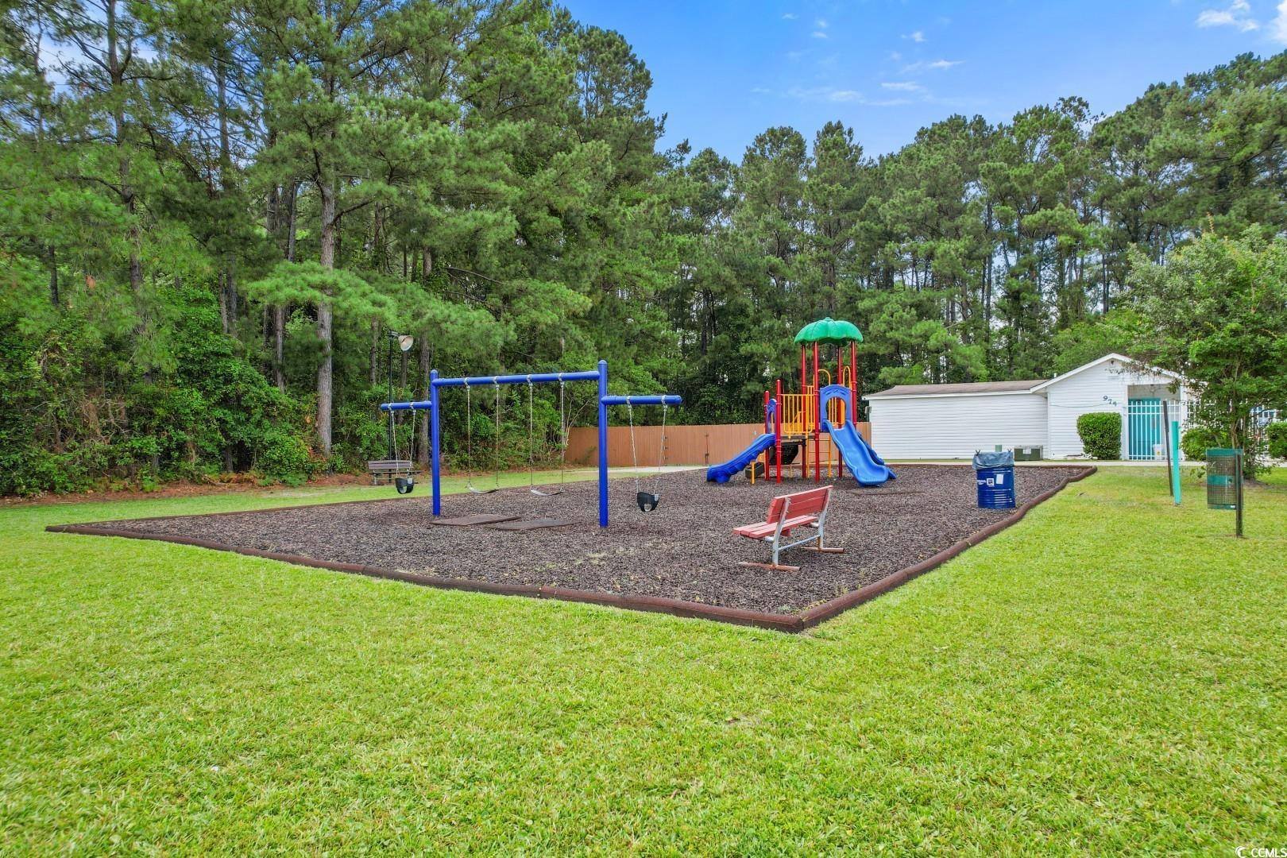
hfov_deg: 78.6
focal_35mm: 22
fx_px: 786
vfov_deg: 57.2
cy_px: 429
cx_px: 644
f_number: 2.8
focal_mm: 8.38
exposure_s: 1/80
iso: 100
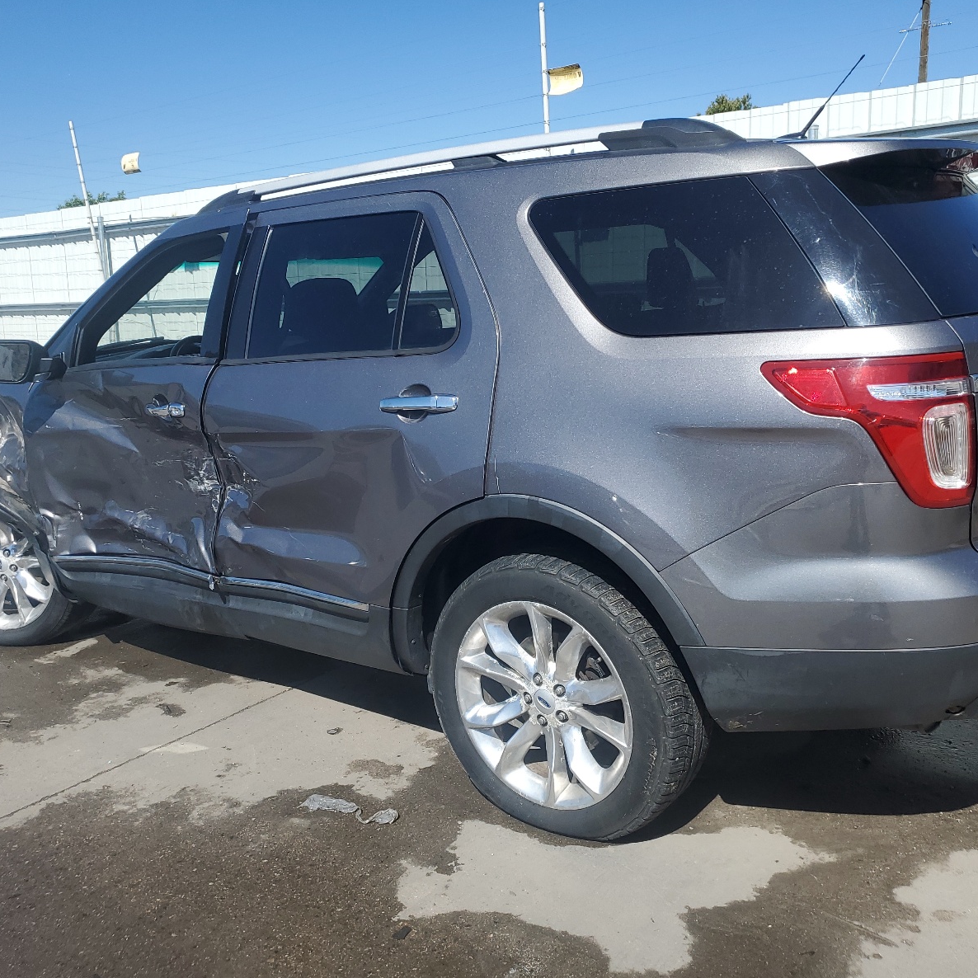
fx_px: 991
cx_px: 485
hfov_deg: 52.5
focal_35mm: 31
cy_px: 490
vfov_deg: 52.5
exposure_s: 1/3333
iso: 50
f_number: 1.5
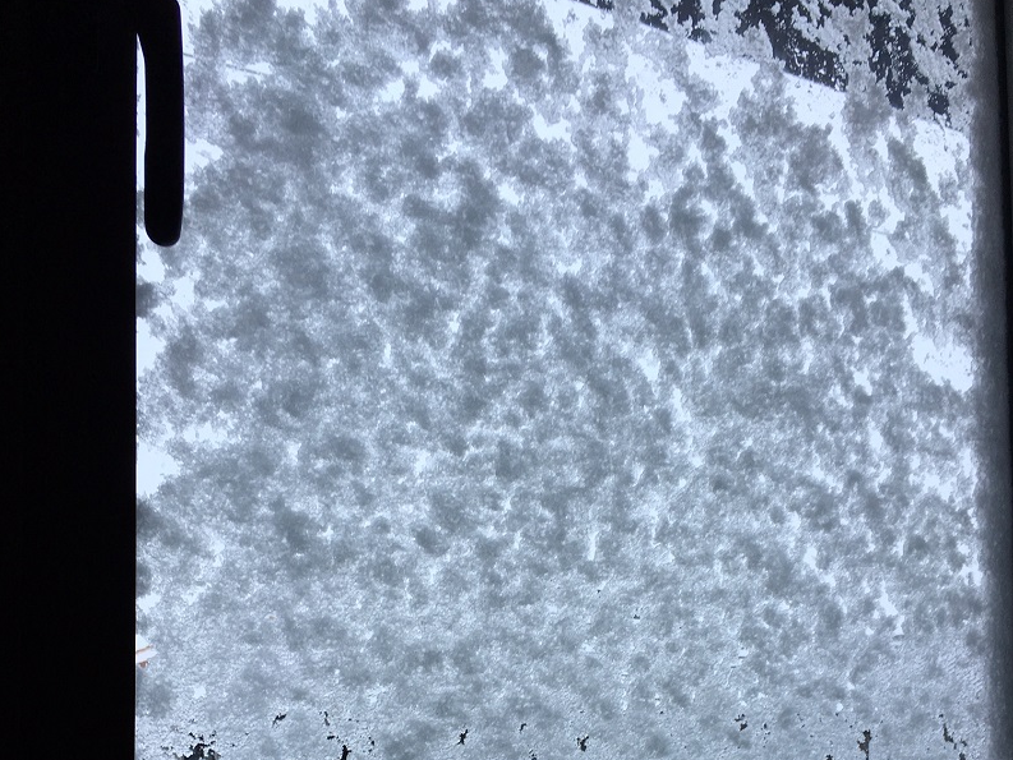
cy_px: 663
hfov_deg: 47.9
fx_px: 1141
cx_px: 507
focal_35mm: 39
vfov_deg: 35.0
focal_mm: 4.15
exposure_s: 1/60
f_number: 2.2
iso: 25
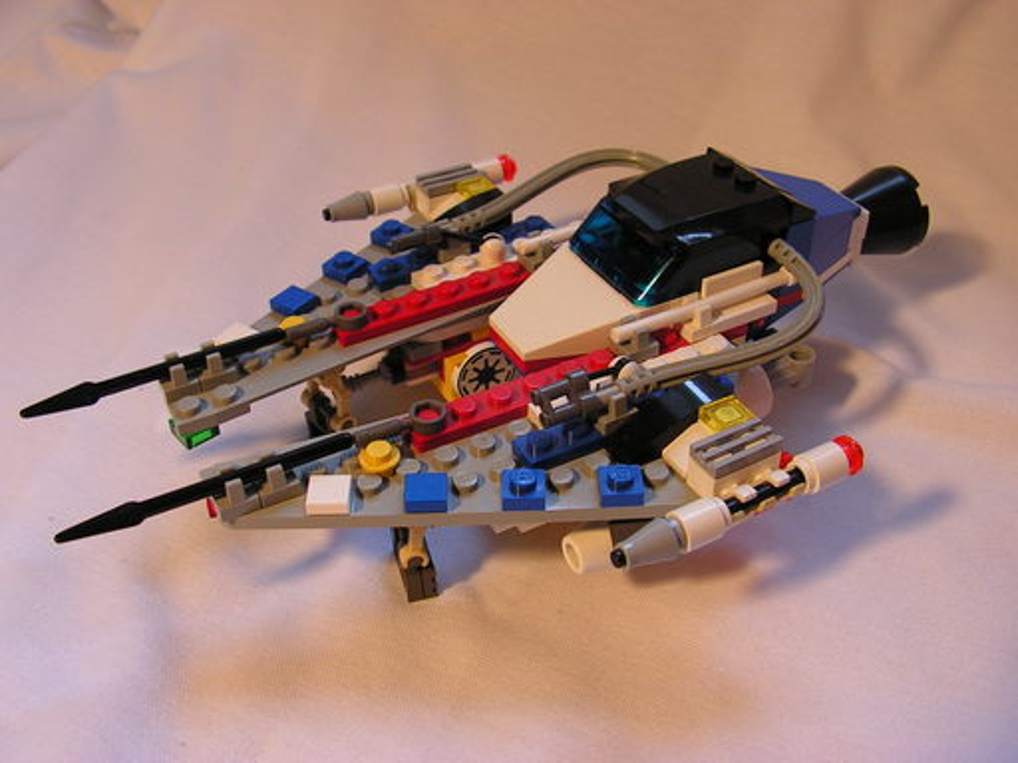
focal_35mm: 36
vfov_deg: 39.7
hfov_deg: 51.4
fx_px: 1059
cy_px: 382
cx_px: 509
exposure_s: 1/40
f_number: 3.2
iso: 125
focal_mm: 6
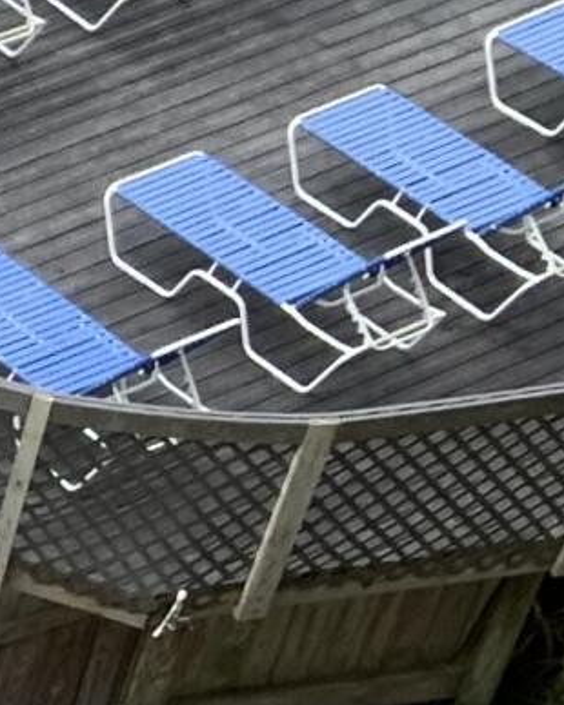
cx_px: -1707
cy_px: 789
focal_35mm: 219
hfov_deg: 5.9
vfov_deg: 8.7
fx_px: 4573
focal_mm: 3
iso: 20
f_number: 1.8
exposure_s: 1/122
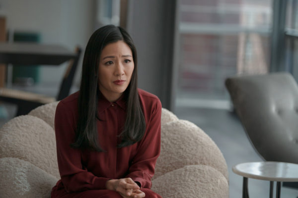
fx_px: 1068
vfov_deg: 10.6
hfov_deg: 15.9
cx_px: 149
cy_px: 99
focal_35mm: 129
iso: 500
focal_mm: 129
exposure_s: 1/250
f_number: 2.8
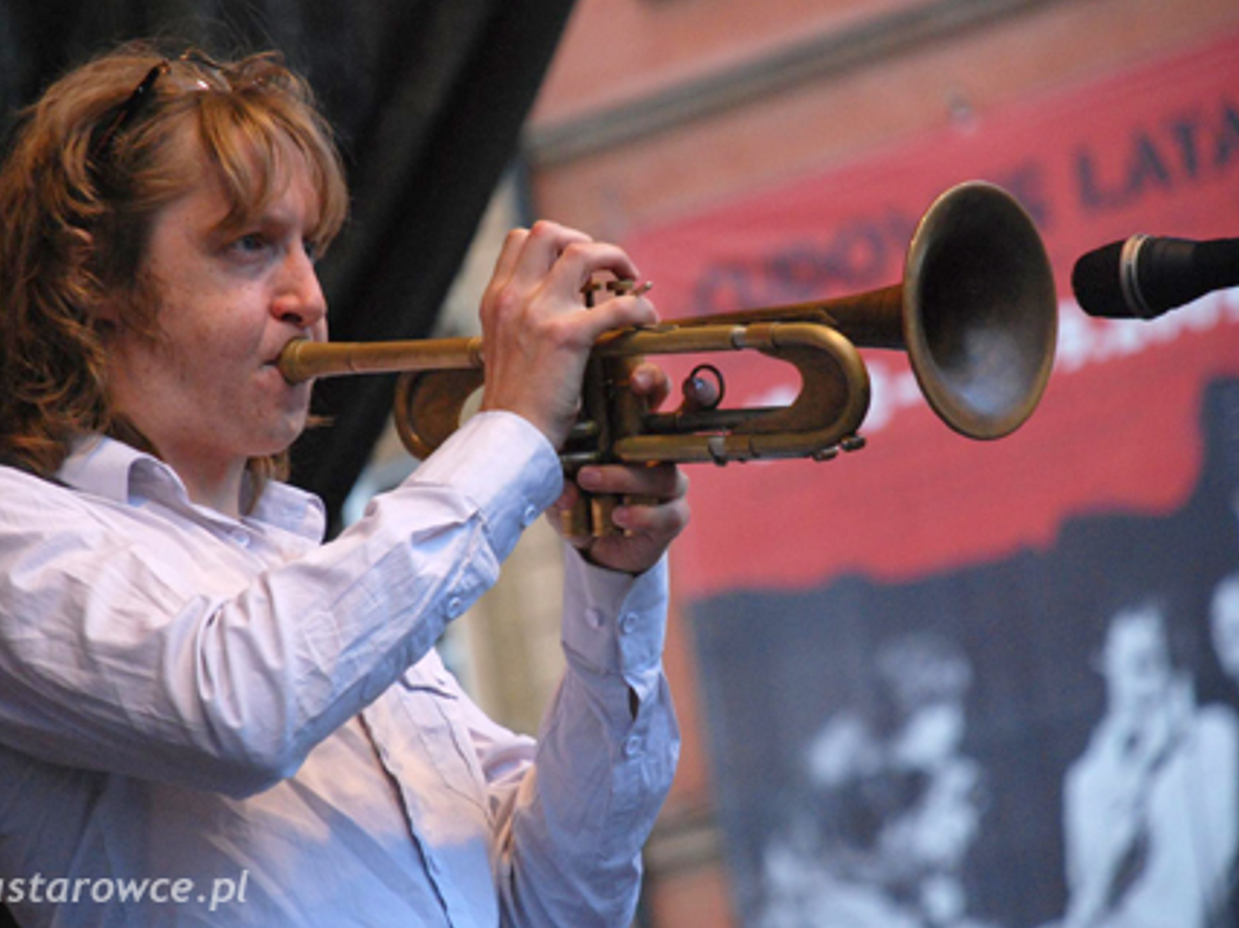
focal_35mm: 229
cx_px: 528
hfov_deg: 8.7
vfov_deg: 6.5
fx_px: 8179
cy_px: 468
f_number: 5.6
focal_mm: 135
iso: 1000
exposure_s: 1/160
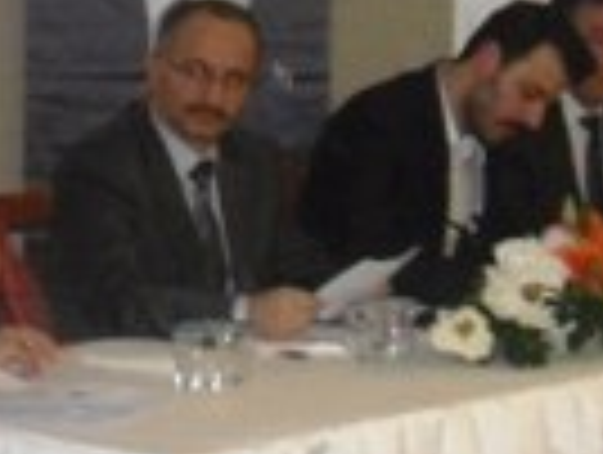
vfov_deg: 9.2
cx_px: -117
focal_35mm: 162
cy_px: 166
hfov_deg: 11.9
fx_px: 2827
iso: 400
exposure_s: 1/45
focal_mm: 6
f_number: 2.8
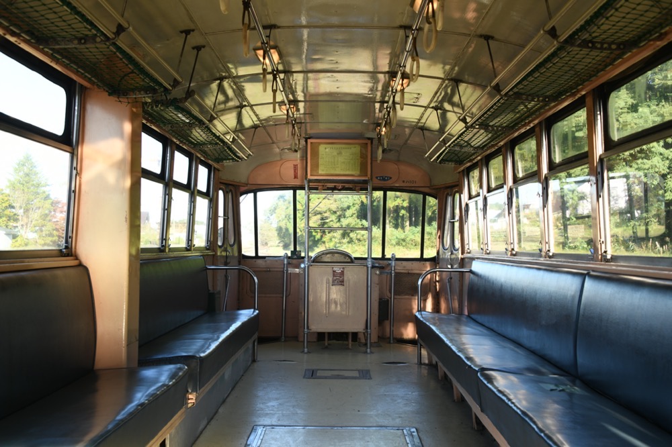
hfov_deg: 46.4
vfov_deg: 31.9
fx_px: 784
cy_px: 224
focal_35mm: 42
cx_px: 336
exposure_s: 1/30
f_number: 8
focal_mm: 42
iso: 100
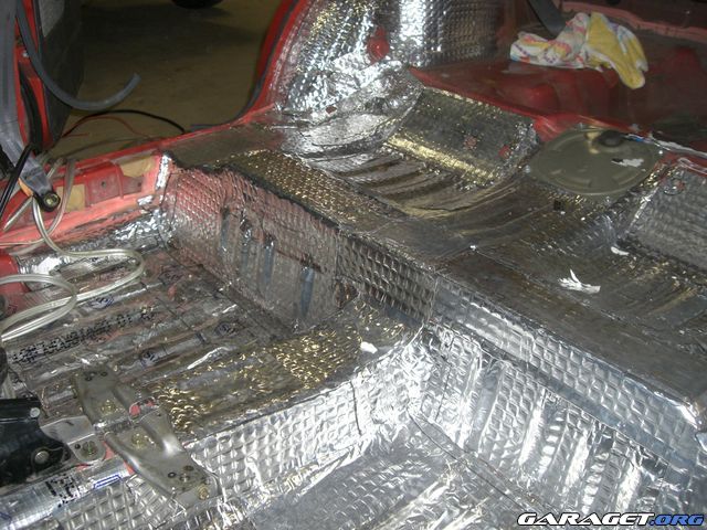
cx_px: 354
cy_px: 265
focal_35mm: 38
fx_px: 776
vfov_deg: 37.7
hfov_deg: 49.0
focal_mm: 6.2
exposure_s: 1/60
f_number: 2.7
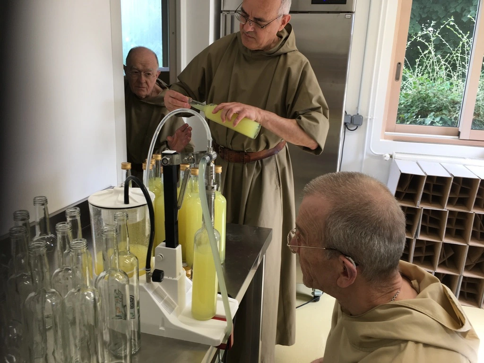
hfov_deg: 61.7
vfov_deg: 48.2
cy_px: 182
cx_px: 242
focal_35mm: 29
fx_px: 405
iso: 25
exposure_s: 1/50
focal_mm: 4.15
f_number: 2.2
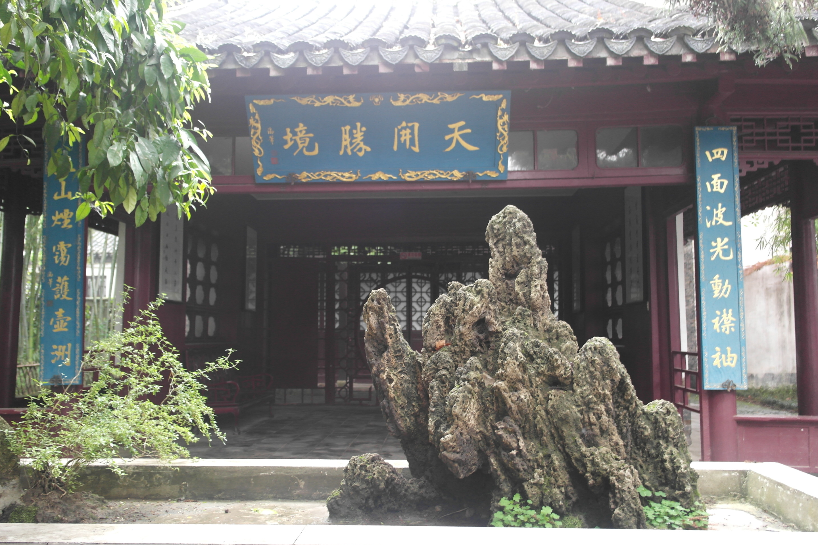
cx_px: 406
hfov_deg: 60.3
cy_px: 275
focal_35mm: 31
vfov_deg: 42.3
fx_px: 704
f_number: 3.5
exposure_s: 1/20
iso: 400
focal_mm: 20
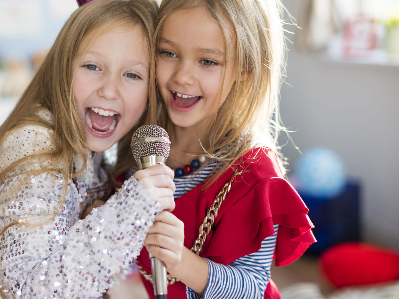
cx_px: 151
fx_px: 726
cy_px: 139
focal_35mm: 63
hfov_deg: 30.6
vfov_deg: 23.3
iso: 160
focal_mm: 50
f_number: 2
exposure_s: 1/125
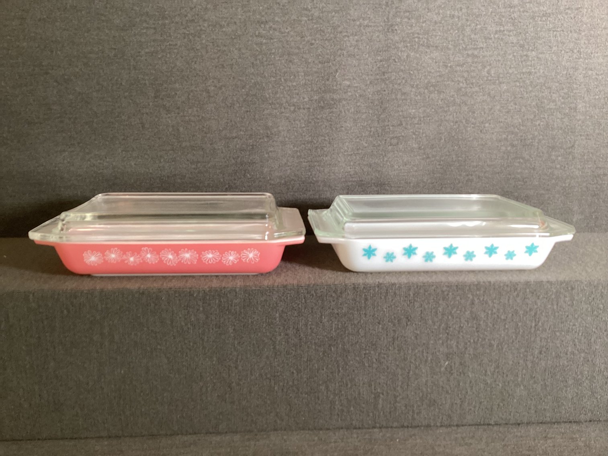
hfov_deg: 58.3
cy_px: 228
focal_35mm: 31
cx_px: 304
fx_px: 545
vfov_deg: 45.4
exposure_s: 1/60
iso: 320
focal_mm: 3.3
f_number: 2.4
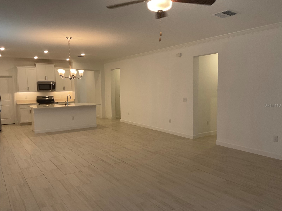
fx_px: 236
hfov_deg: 61.7
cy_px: 106
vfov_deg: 48.2
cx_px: 141
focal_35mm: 29
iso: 40
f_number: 1.8
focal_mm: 3
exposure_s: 1/60
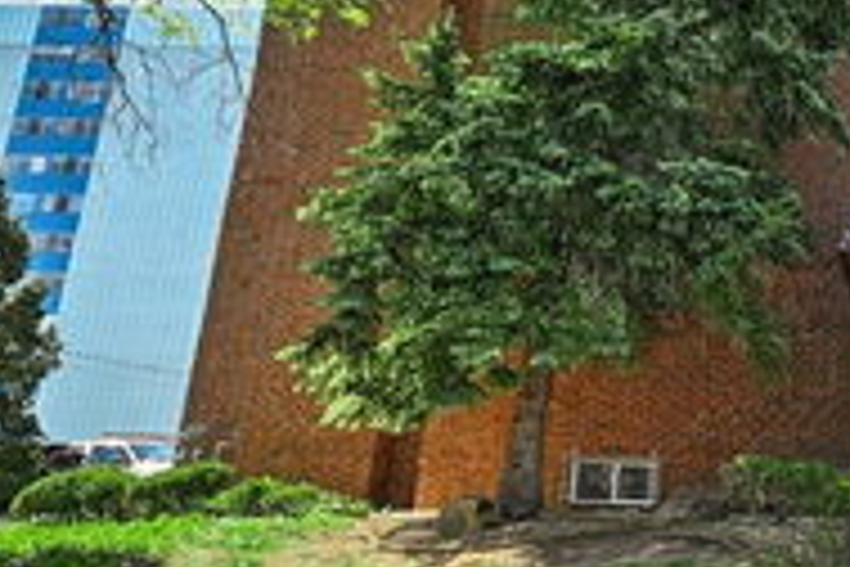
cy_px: 155
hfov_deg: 40.8
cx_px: 908
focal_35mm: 39
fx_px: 929
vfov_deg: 33.4
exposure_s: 1/100
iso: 400
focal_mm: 14.5
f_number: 11
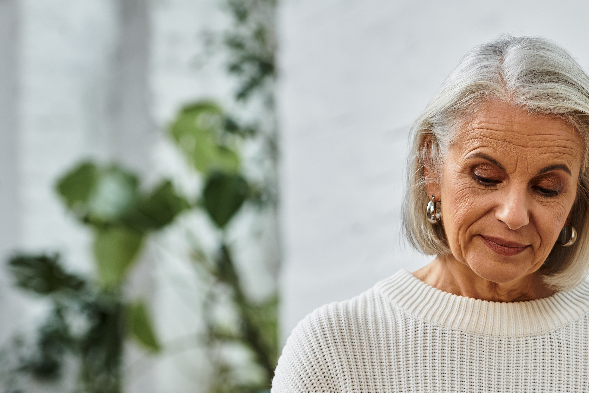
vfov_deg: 5.6
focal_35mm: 247
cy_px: 327
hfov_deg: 8.3
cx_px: 437
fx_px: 4041
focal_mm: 120
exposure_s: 1/160
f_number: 4
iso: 100
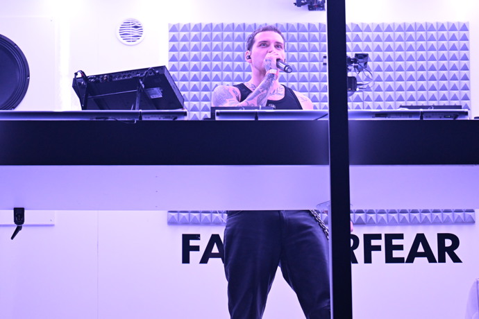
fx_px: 3991
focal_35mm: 300
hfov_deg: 6.9
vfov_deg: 4.6
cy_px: 160
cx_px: 240
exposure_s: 1/800
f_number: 2.8
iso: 3200
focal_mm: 200
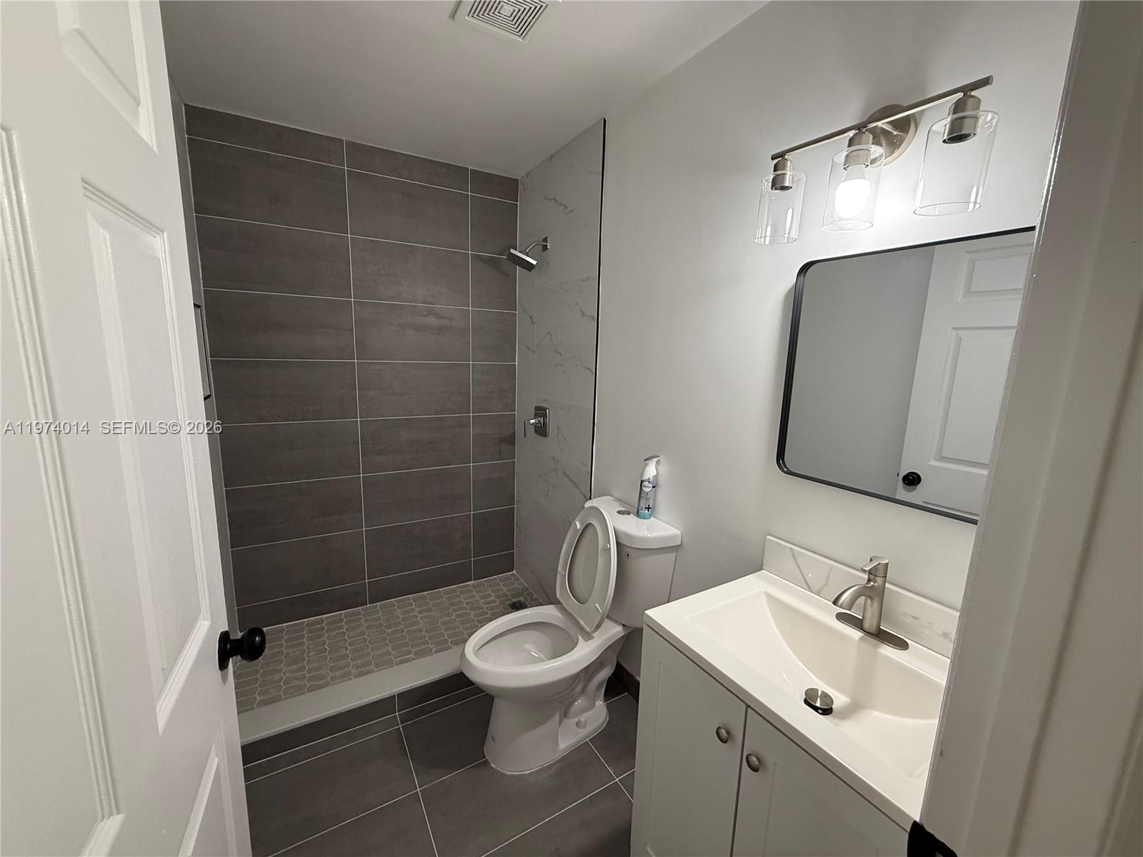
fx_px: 462
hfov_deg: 102.1
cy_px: 428
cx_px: 572
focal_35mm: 14
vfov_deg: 85.7
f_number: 2.2
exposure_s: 1/60
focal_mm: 2.22
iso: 250
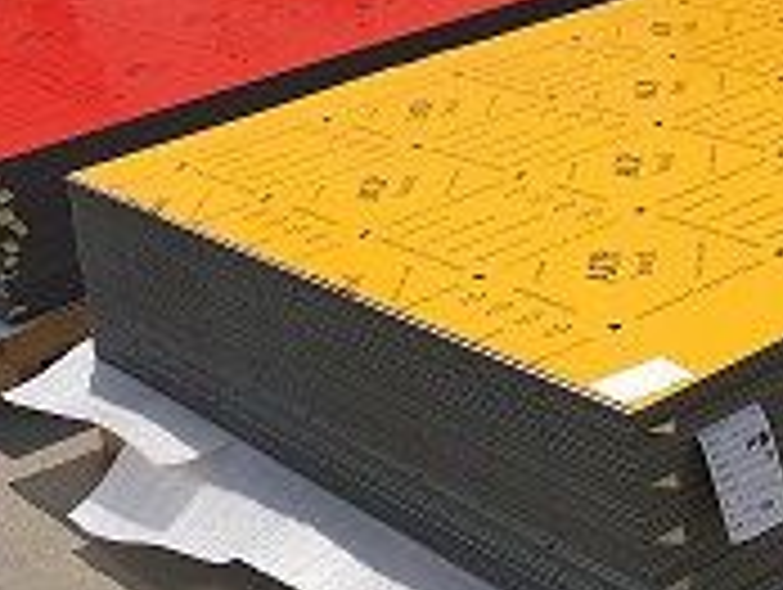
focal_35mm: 84
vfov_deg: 16.9
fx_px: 1903
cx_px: 554
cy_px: -95
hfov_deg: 23.1
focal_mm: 4.15
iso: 25
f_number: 2.2
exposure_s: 1/2481
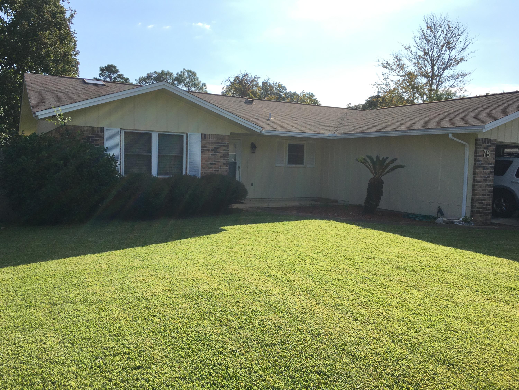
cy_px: 195
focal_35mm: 29
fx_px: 435
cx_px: 260
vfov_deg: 48.2
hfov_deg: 61.7
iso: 25
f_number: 2.2
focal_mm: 4.15
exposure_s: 1/2198
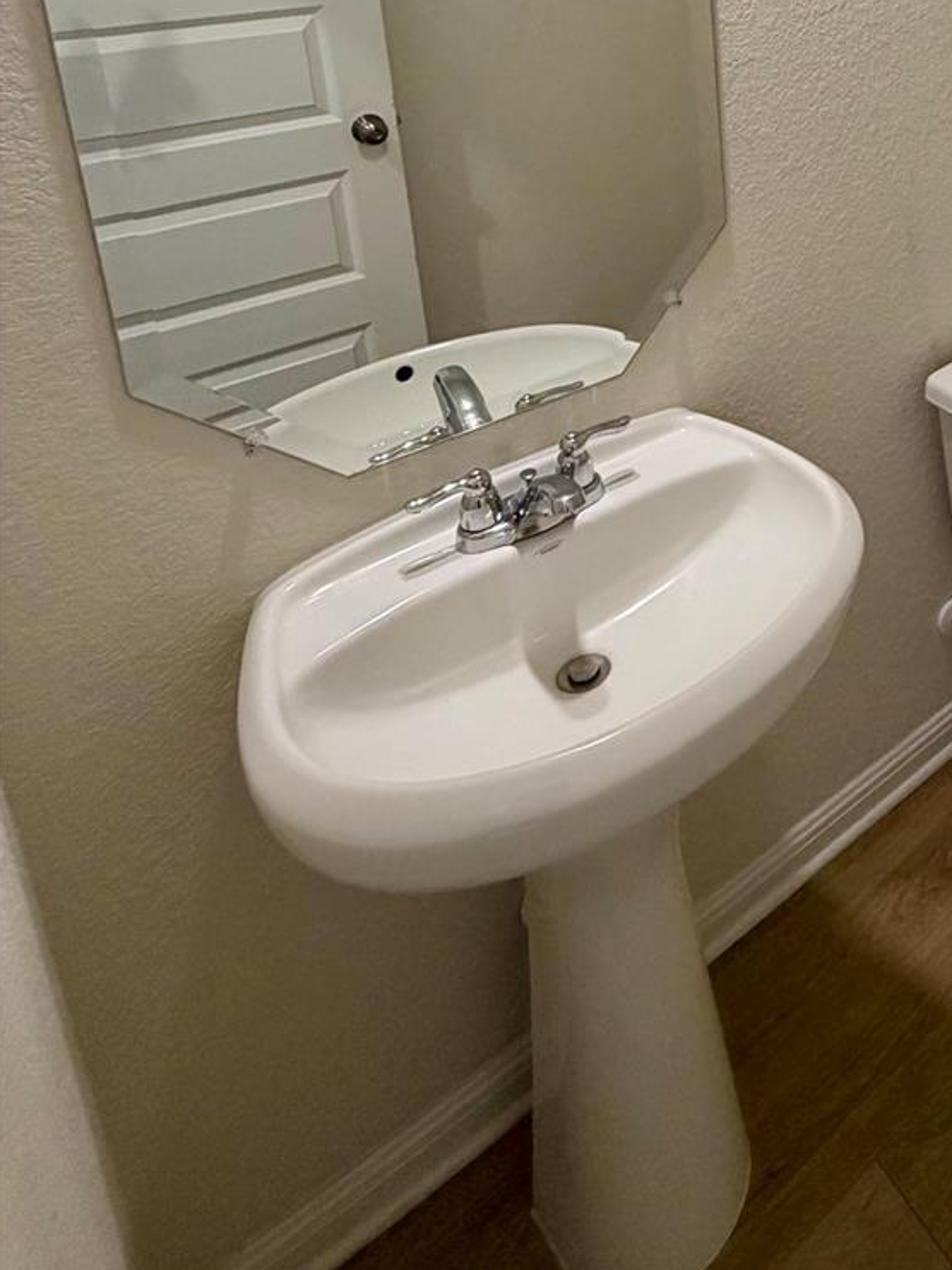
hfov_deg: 41.1
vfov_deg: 52.8
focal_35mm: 29
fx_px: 1064
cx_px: 983
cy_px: 89
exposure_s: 1/60
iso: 200
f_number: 2.2
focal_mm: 2.22
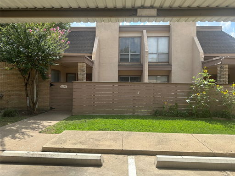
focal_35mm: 24
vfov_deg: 56.8
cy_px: 88
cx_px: 118
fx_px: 163
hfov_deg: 71.6
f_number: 1.78
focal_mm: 6.86
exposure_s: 1/2299
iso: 80
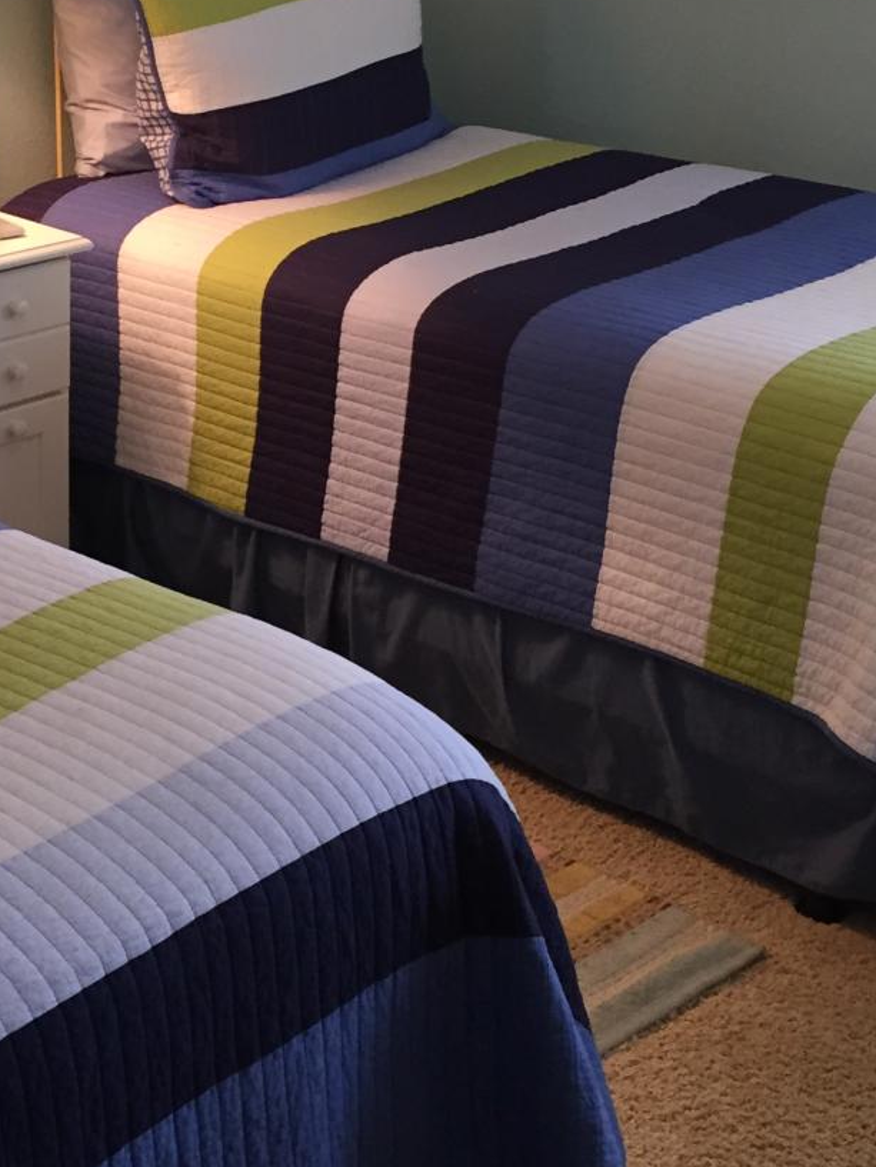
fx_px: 2395
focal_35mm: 71
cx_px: 121
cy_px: 264
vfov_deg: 27.0
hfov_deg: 20.4
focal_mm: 4.15
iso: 100
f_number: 2.2
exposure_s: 1/30
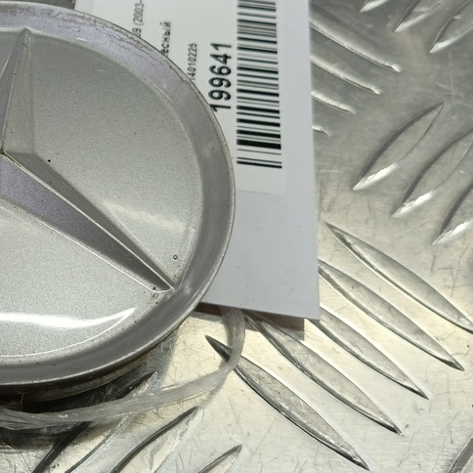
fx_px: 665
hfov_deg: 34.9
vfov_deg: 39.0
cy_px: 186
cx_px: -17
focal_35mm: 43
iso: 90
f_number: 1.6
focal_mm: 4.11
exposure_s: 1/50
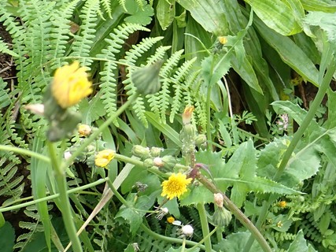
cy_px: 25
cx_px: 397
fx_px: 699
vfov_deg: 20.0
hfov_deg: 24.6
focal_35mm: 72
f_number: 3.2
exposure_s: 1/80
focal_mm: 5.5
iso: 100
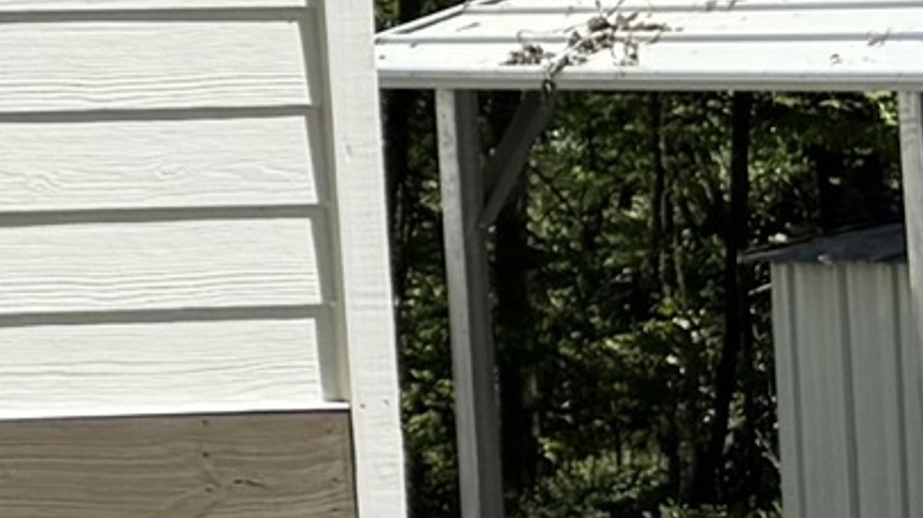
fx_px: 4844
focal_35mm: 198
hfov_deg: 8.5
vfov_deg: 6.0
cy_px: -500
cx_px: -2114
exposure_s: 1/3145
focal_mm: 6.76
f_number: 1.78
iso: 80
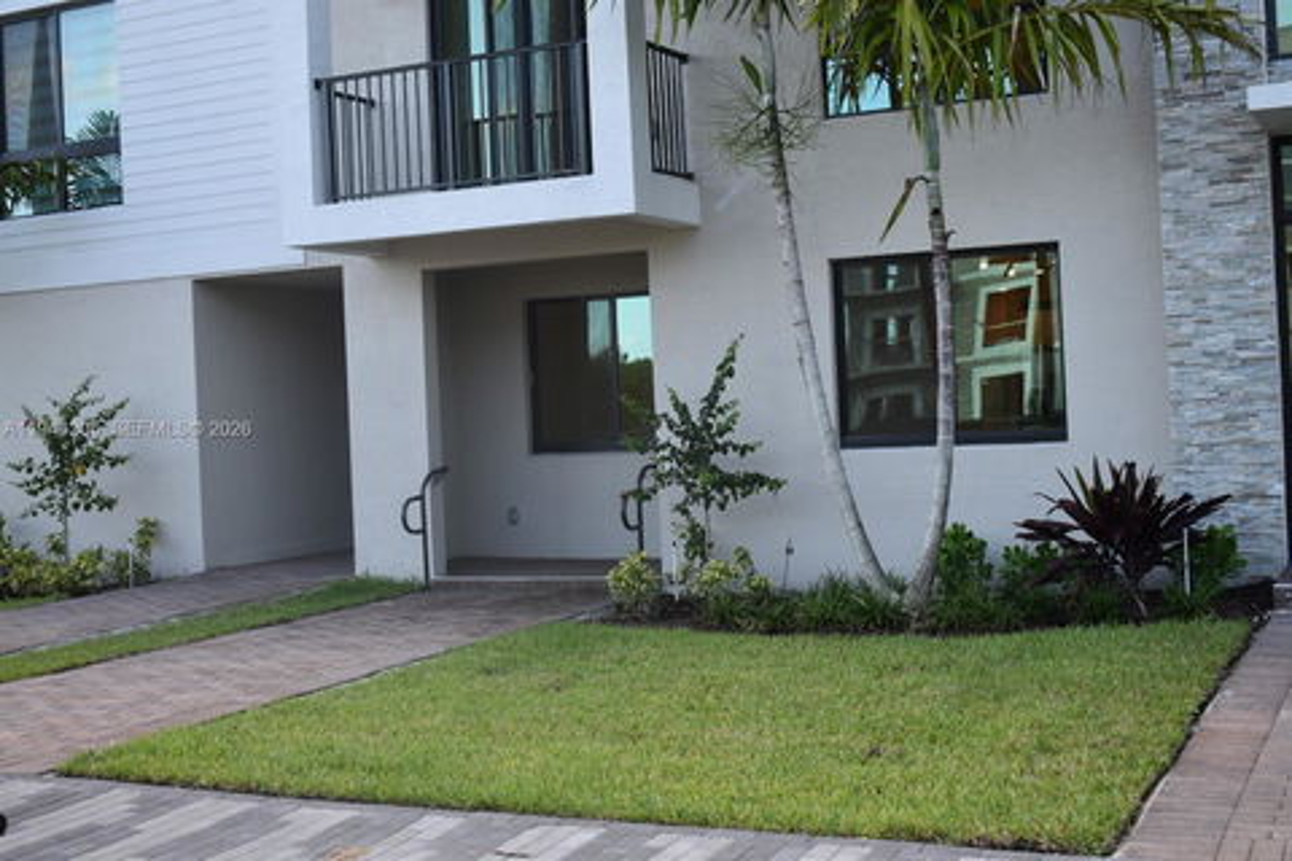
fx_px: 1615
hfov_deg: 43.6
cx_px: 646
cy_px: 430
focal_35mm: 45
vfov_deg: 29.9
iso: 280
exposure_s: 1/250
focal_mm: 30
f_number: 5.6
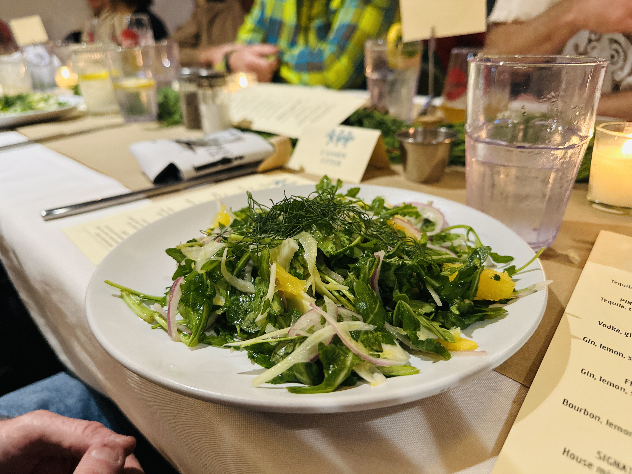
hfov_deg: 71.6
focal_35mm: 24
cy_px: 237
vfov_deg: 56.8
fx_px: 438
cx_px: 316
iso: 800
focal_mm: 6.86
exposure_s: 1/60
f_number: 1.78
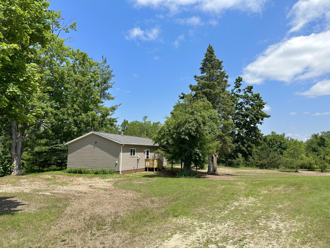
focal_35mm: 24
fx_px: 229
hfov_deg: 71.6
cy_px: 124
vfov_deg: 56.8
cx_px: 165
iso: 80
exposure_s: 1/4545
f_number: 1.78
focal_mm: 6.86
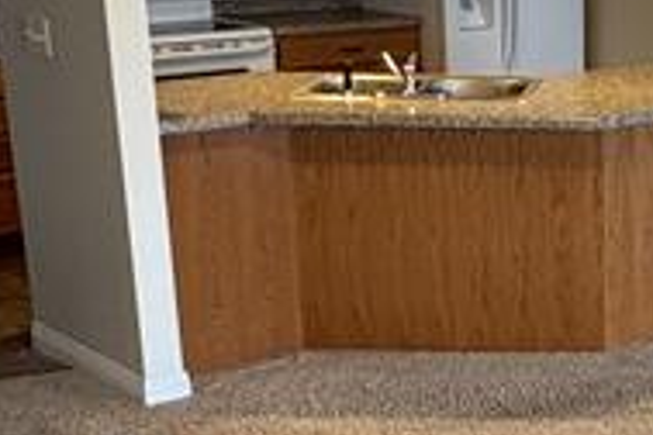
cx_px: 727
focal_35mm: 82
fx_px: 1487
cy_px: 328
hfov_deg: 23.2
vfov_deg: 16.6
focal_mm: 2.22
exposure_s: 1/60
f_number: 2.2
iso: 320
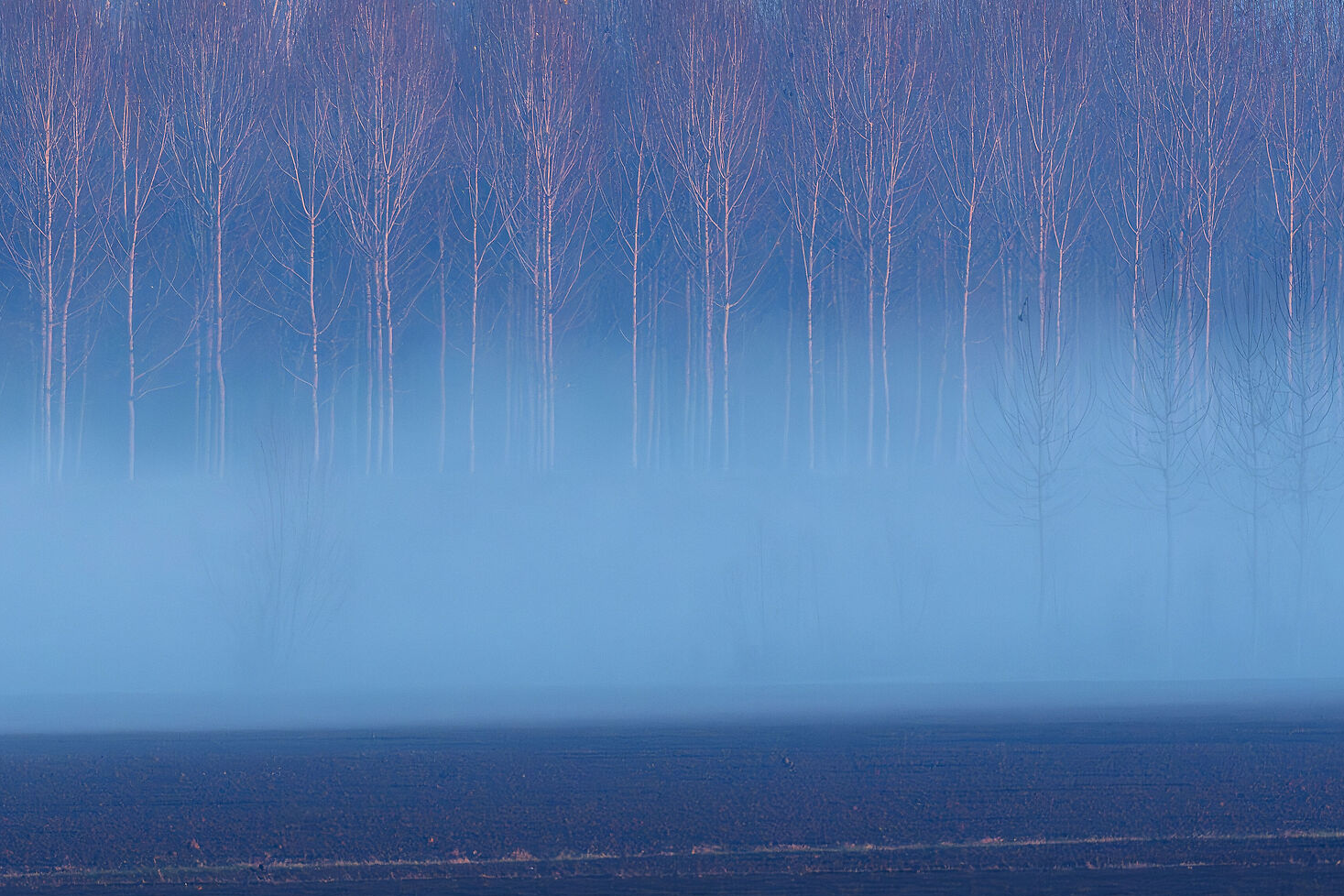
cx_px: 732
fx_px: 45804
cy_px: 271
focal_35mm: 1227
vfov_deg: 1.1
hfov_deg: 1.7
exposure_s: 1/250
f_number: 8
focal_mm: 500
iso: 640
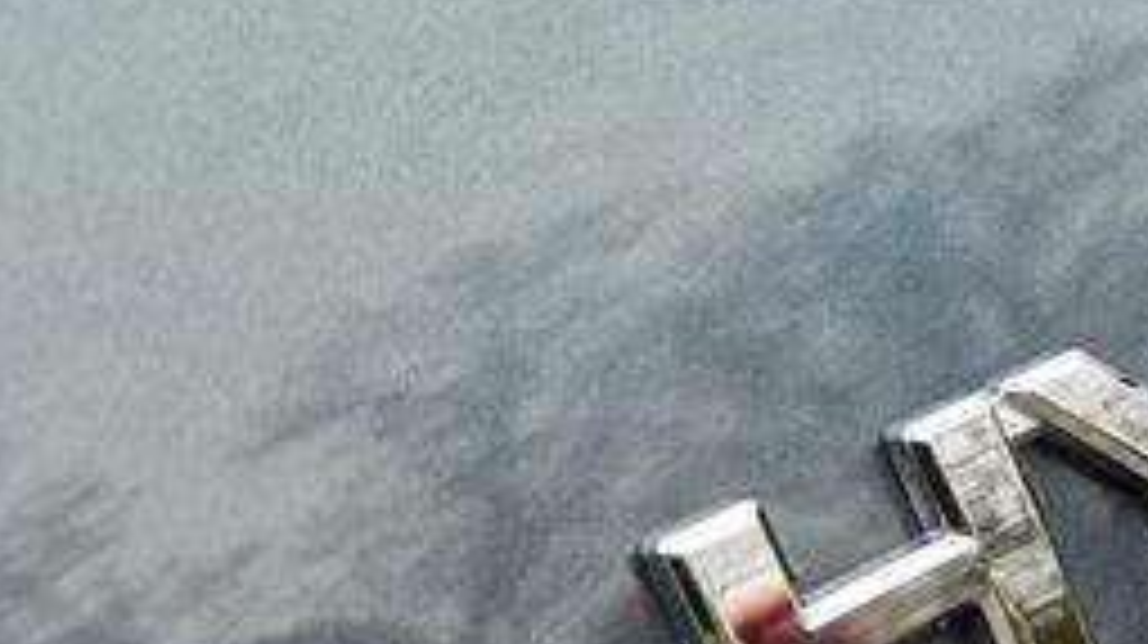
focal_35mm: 63
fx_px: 1916
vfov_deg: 19.1
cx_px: 1396
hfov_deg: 28.7
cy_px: 261
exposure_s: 1/180
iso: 40
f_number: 1.8
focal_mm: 5.4
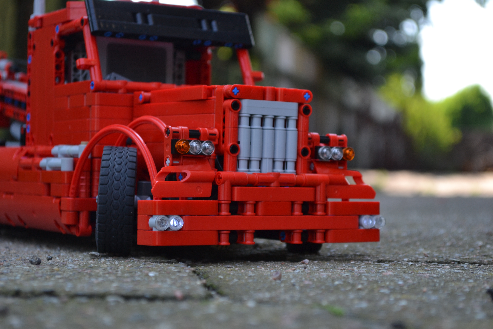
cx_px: 246
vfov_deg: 17.5
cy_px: 164
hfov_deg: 26.0
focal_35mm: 78
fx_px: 1068
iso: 180
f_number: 5.6
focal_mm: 52
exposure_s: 1/125
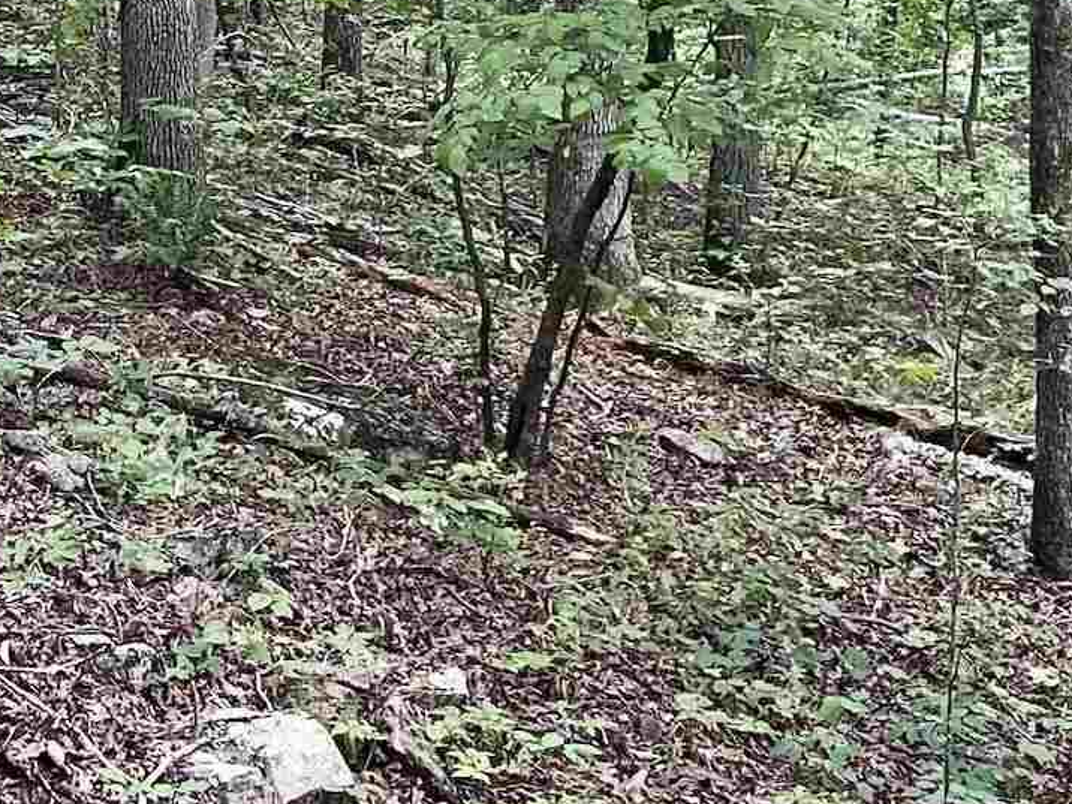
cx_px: 410
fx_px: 2880
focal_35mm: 93
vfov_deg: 15.2
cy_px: -214
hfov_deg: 21.0
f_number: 1.6
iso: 160
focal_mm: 4.2
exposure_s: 1/60
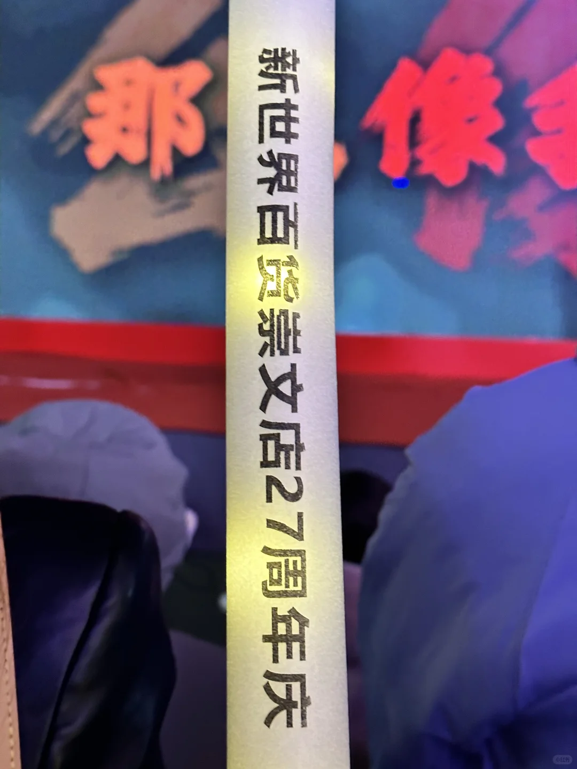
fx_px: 1067
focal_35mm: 48
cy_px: 384
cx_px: 288
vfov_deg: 39.7
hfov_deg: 30.3
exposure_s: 1/51
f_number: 1.78
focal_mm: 6.86
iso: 250
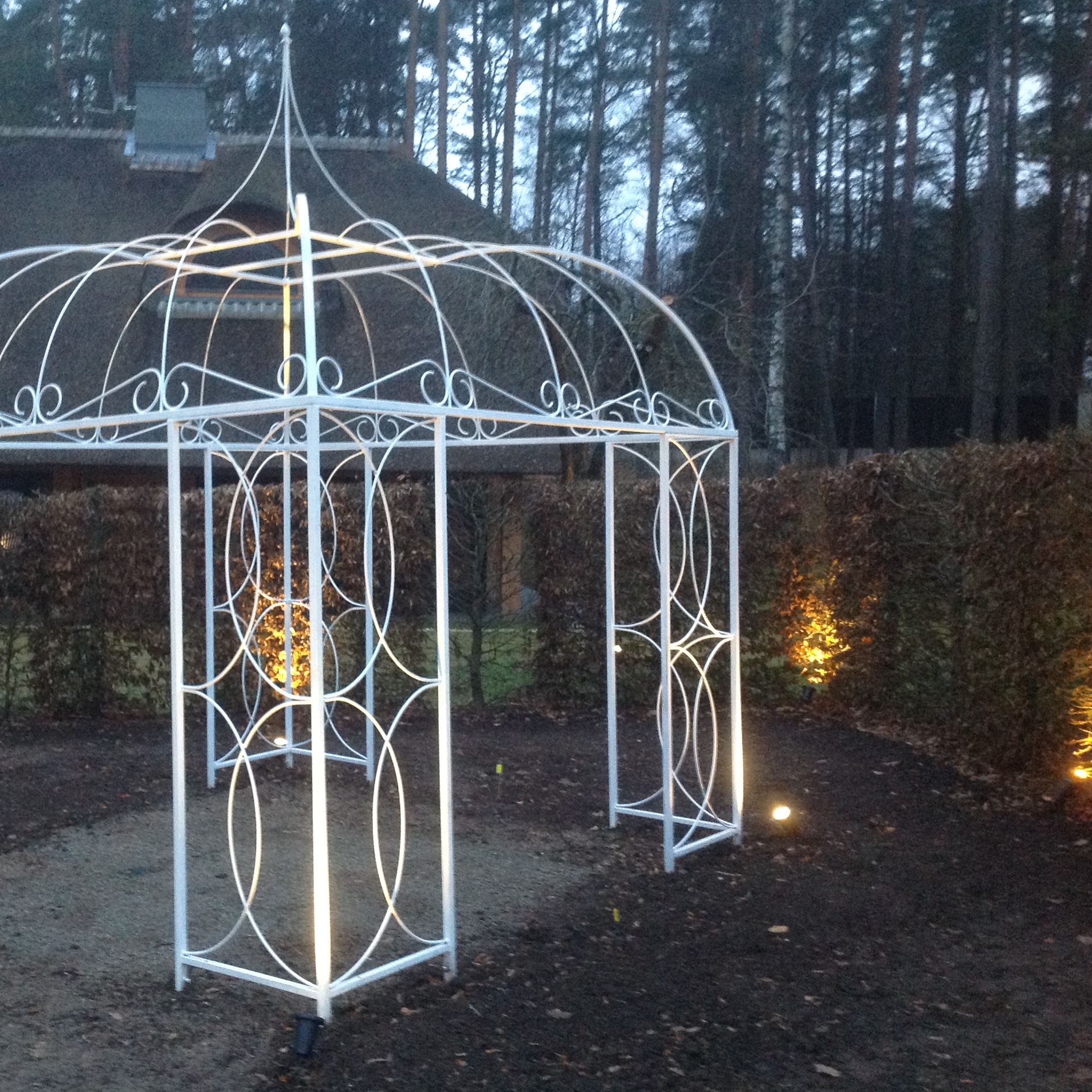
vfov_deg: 40.0
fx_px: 1499
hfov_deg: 39.5
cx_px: 355
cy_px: 548
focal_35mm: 42
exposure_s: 1/15
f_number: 2.4
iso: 320
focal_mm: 4.28
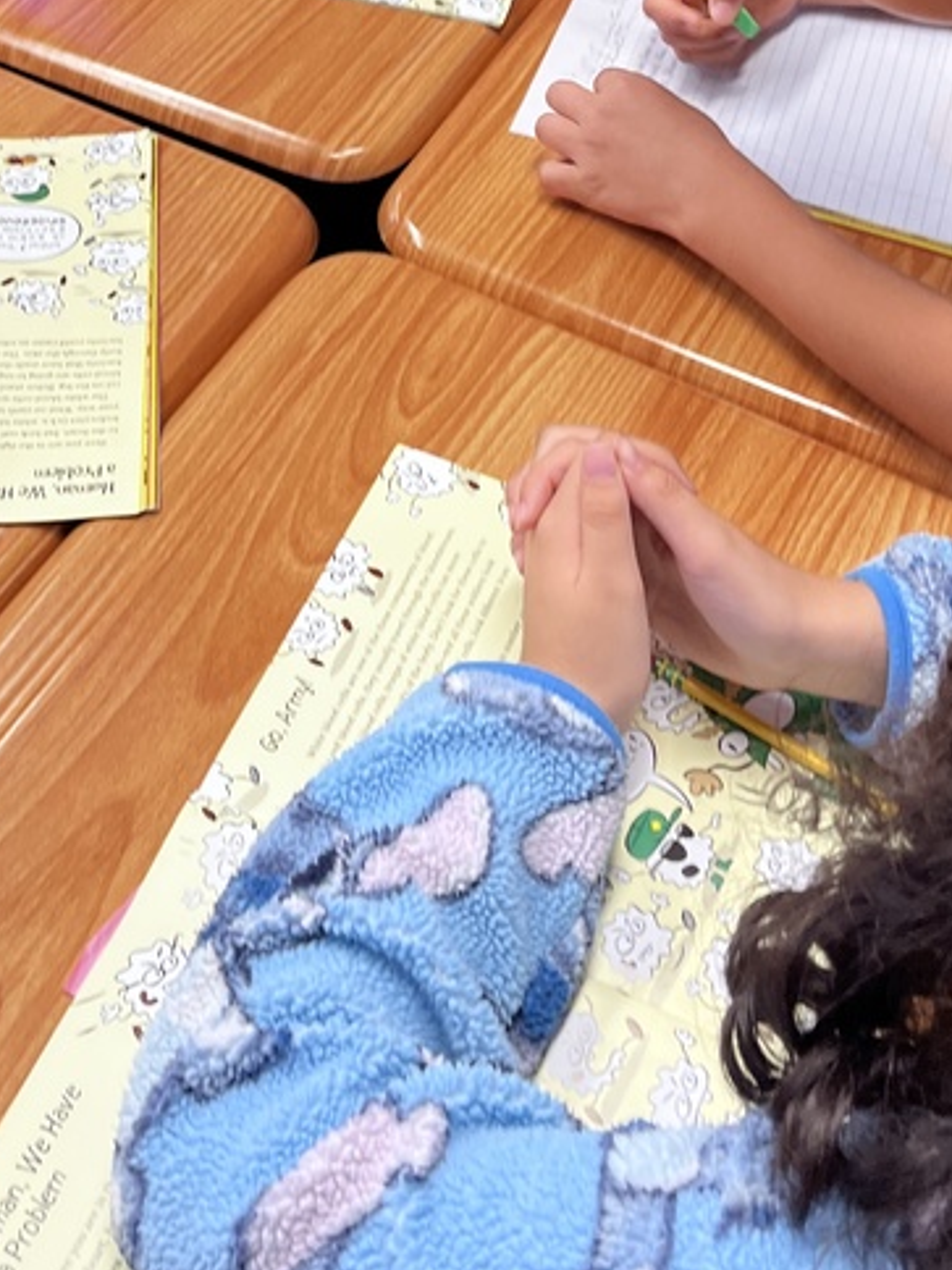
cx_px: 215
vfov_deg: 33.8
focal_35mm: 55
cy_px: 236
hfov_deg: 26.2
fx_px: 2017
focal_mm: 5.1
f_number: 1.6
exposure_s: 1/60
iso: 64
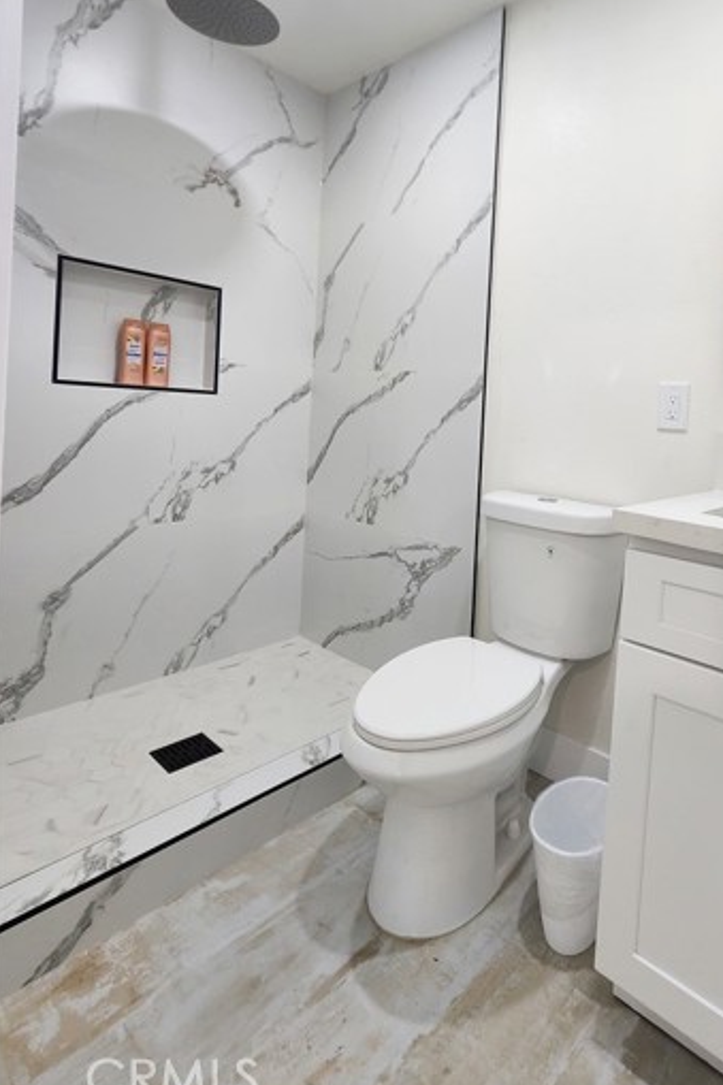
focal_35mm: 17
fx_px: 512
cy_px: 426
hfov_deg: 67.7
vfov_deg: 91.9
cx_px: 503
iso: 200
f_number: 2.2
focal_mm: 2.2
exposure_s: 1/60
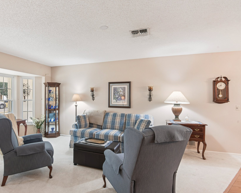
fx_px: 143
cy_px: 100
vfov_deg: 68.1
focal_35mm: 20
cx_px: 91
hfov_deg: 79.0
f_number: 8
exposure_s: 1/6
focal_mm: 17
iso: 400
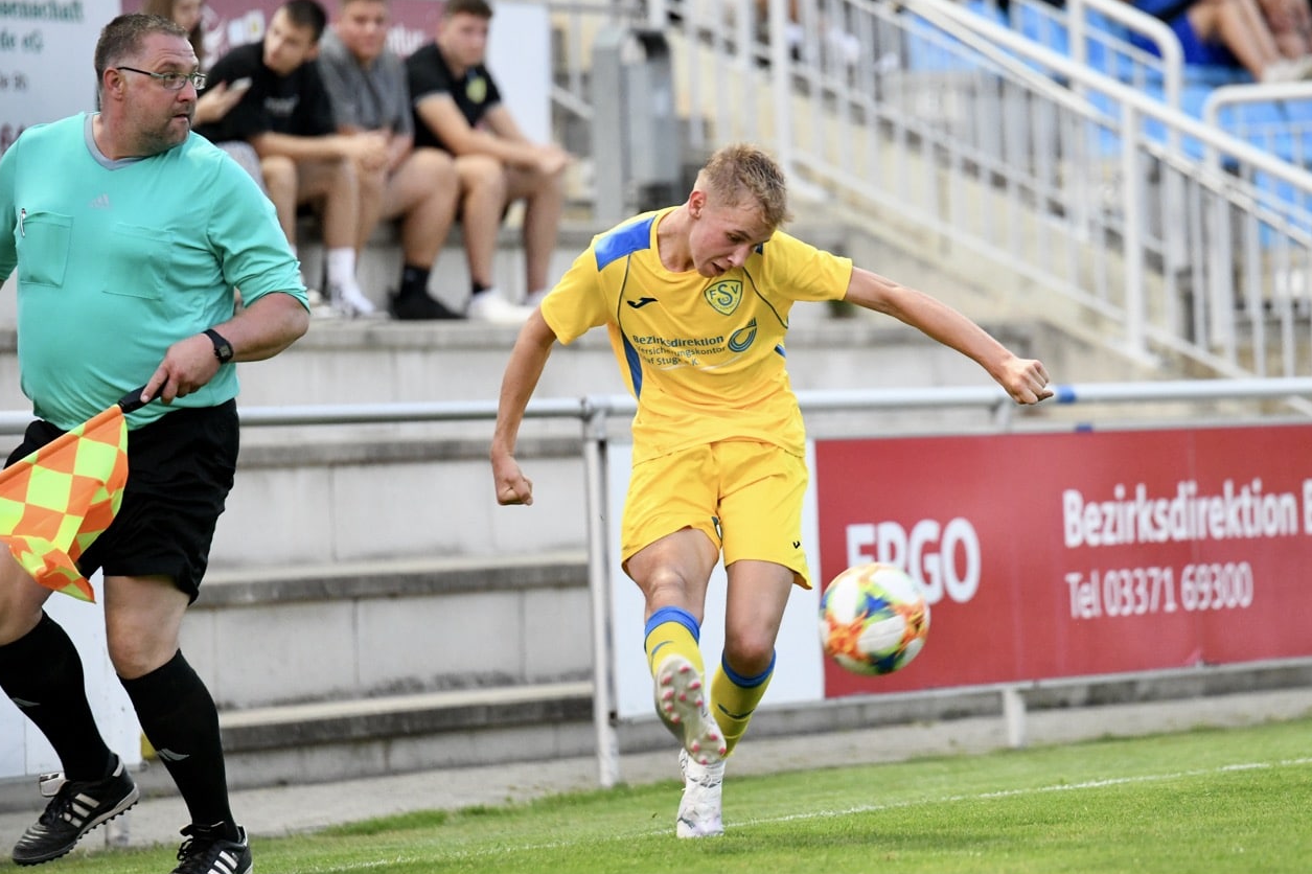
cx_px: 661
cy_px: 444
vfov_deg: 6.7
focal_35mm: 204
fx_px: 7432
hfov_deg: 10.1
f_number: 2.8
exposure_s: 1/1600
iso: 6400
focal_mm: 200
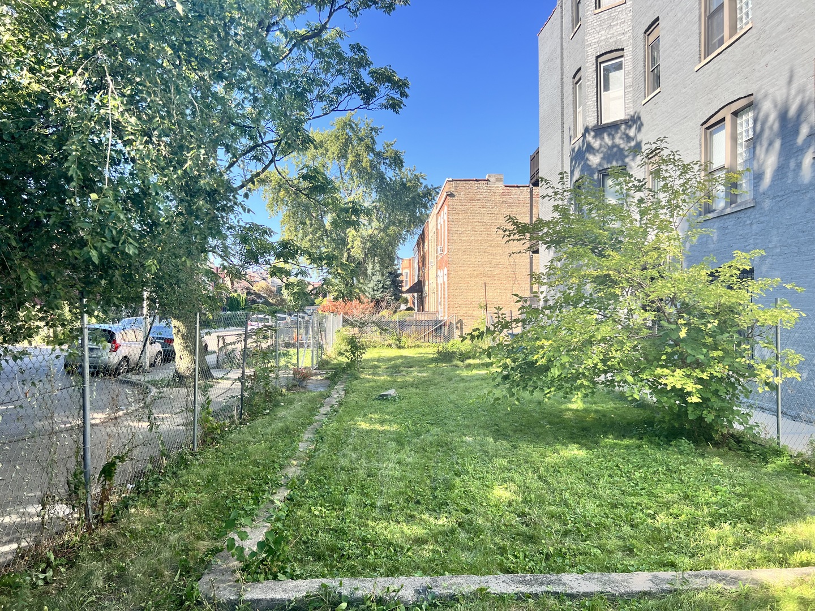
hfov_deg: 67.3
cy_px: 306
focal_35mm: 26
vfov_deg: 53.1
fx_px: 612
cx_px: 408
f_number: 1.5
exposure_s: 1/1224
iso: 50
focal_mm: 5.7
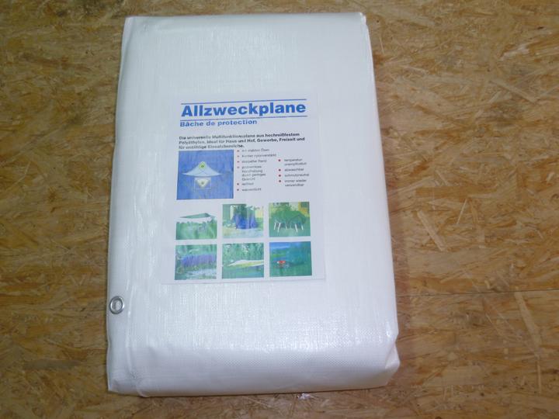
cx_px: 280
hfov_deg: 50.1
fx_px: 597
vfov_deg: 38.7
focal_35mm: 37
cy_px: 210
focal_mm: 6.6
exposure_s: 1/30
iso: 125
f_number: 3.1
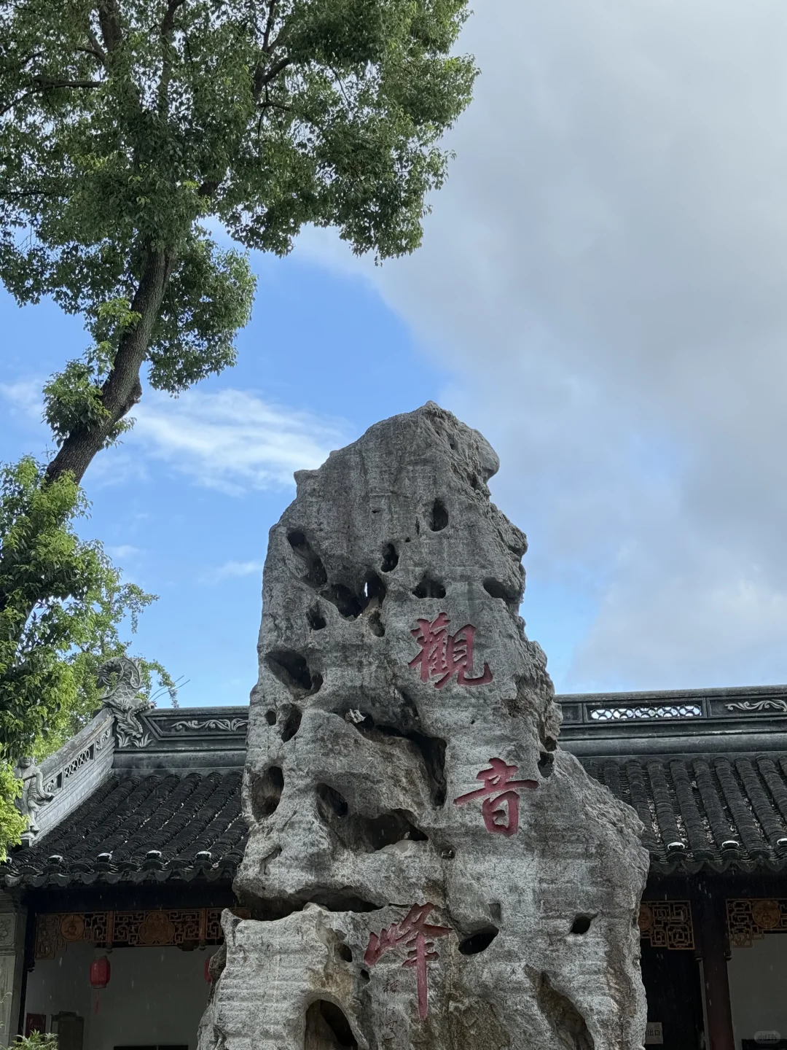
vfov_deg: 39.7
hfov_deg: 30.3
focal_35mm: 48
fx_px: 1455
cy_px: 525
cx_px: 394
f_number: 1.78
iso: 100
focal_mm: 6.76
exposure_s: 1/409
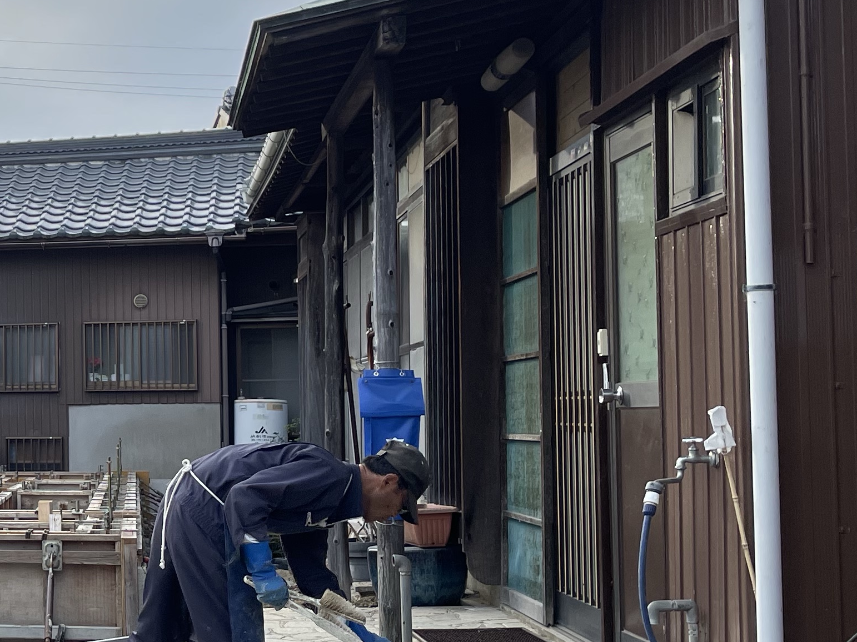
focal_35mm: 68
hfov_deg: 25.6
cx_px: -171
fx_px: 1683
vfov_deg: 21.6
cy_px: 378
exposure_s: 1/475
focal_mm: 4.2
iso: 32
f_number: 1.6
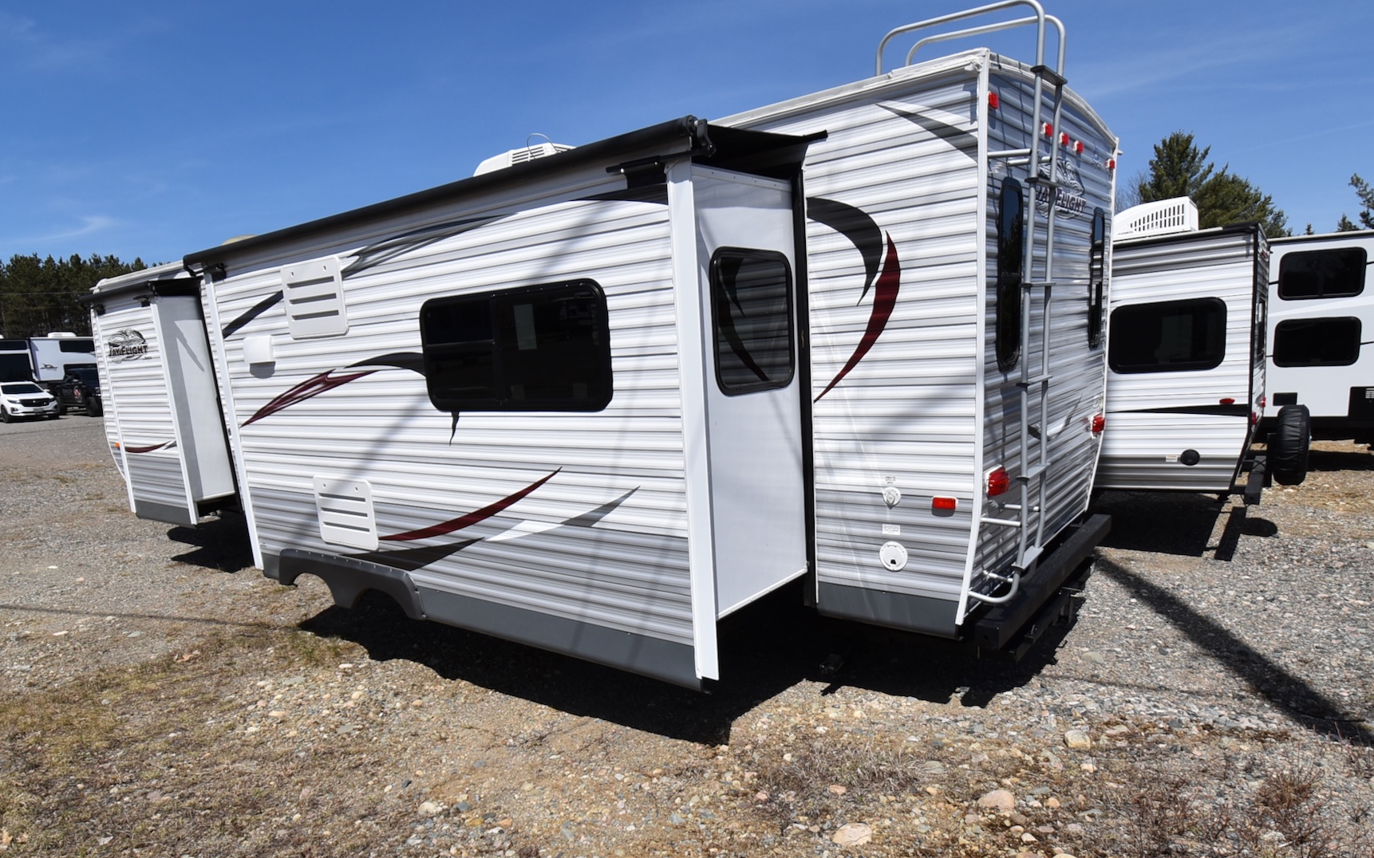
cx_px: 686
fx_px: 599
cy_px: 403
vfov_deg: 71.2
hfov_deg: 97.8
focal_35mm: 16
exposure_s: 1/500
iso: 200
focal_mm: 10
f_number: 11
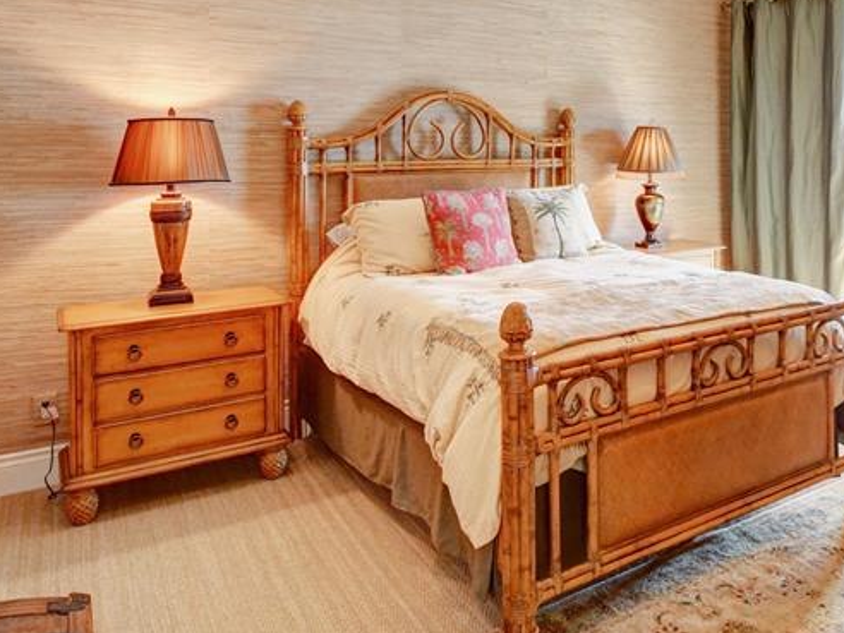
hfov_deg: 56.5
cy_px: 132
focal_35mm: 30
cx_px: 648
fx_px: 731
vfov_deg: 44.6
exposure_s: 1/15
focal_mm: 10
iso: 320
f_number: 8
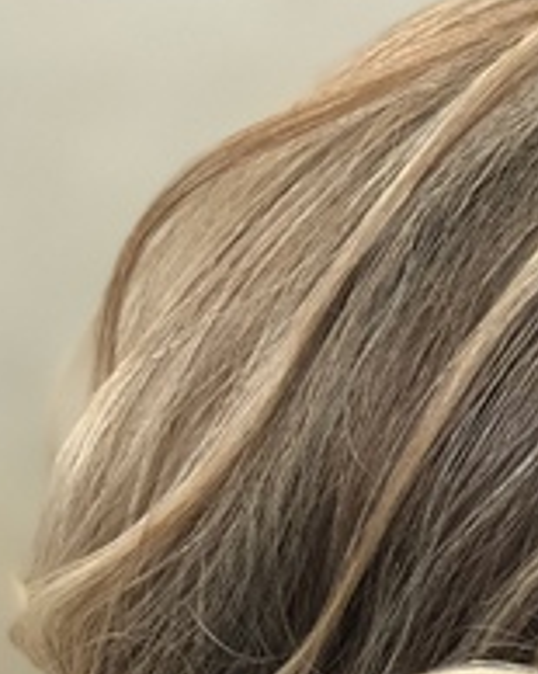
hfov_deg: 7.6
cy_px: 726
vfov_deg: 9.5
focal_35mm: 201
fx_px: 4004
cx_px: 666
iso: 125
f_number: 2.4
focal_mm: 6
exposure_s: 1/33
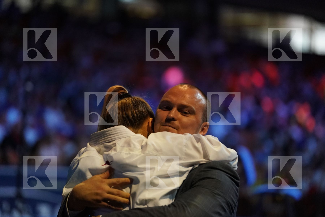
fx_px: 1517
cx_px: 162
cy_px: 108
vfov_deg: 8.2
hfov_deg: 12.2
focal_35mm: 168
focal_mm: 168
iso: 5000
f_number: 2.8
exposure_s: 1/1000
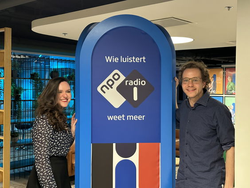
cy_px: 94
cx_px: 125
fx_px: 347
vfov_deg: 30.3
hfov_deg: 39.6
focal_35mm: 48
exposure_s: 1/33
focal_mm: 6.86
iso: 250
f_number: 1.78
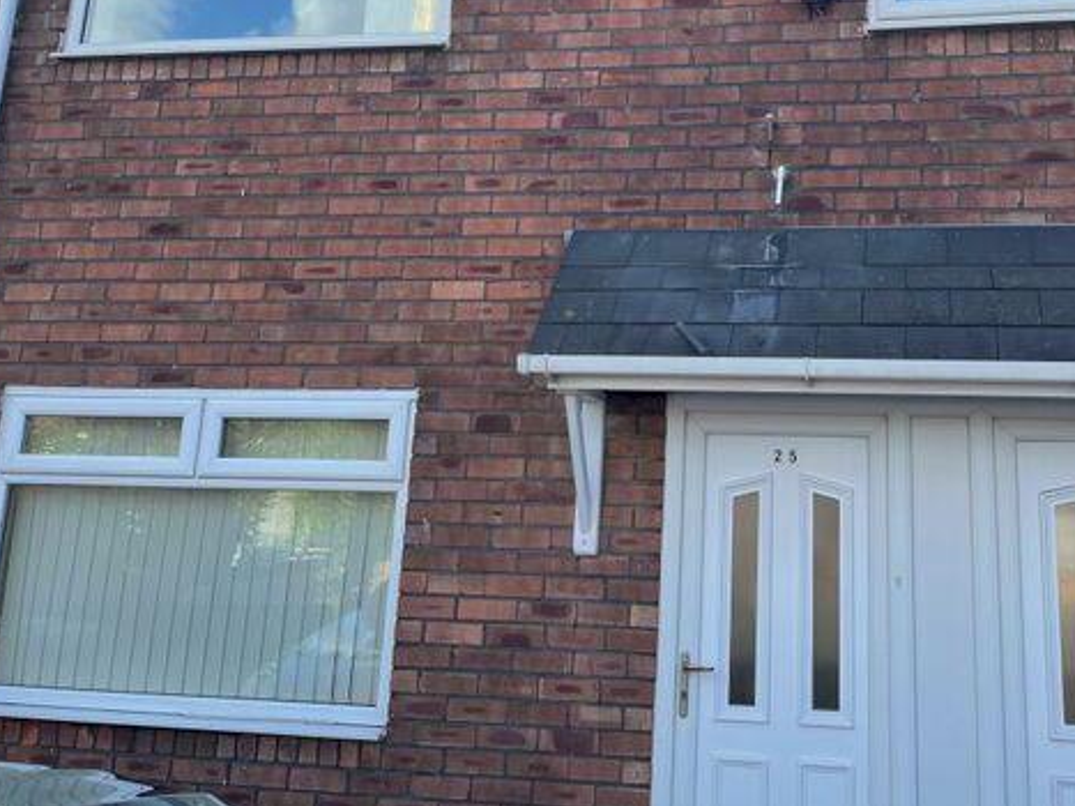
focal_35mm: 39
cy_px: 211
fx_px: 1211
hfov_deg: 46.9
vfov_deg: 36.0
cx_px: 739
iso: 32
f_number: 1.6
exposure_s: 1/654
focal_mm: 4.2
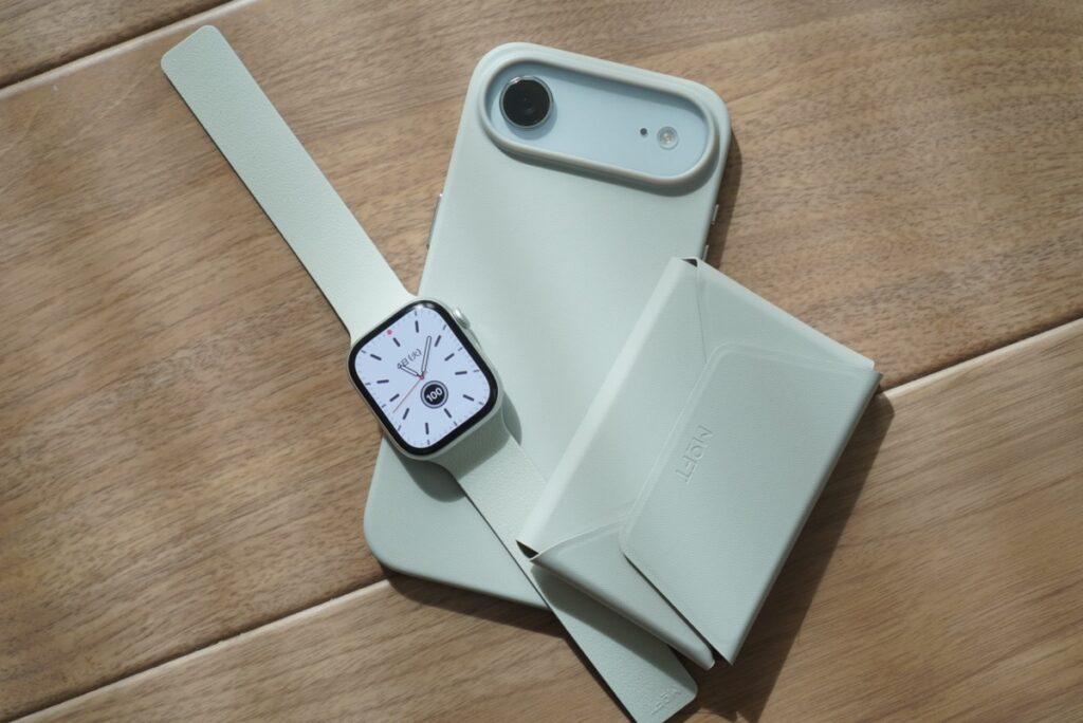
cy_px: 362
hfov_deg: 37.8
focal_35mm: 52
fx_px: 1580
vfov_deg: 25.8
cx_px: 542
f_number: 6.3
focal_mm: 35
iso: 320
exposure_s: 1/60
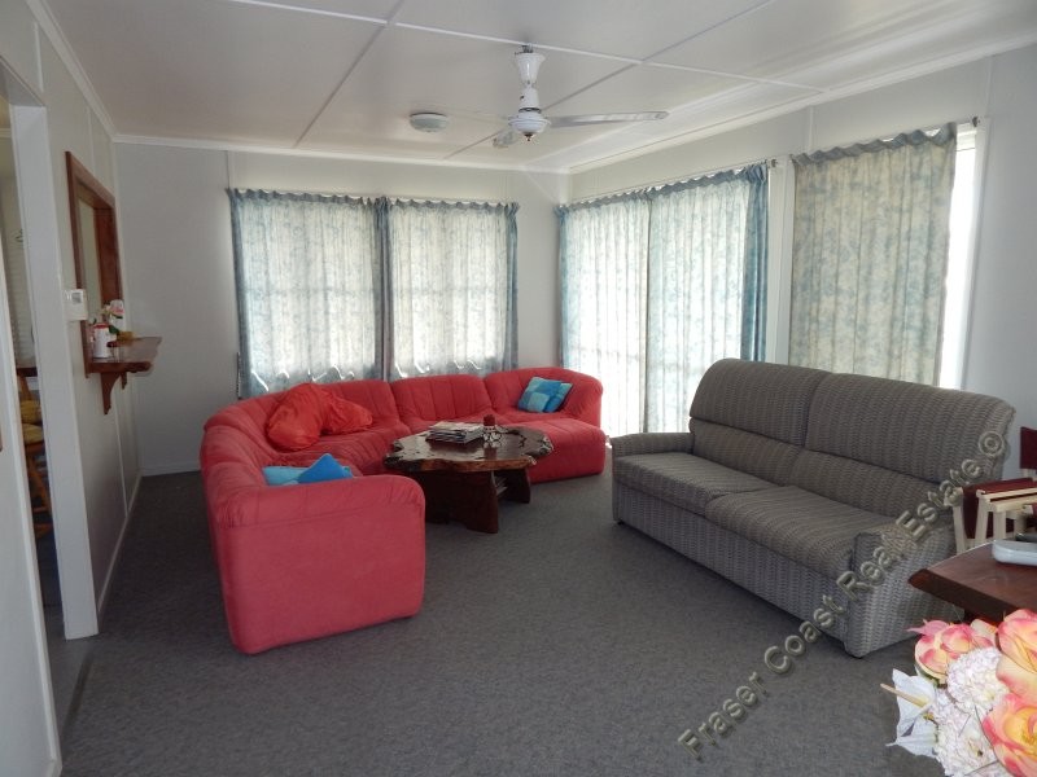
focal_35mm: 22
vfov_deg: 61.1
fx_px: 659
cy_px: 388
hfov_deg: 76.4
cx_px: 518
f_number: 3
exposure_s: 1/40
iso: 125
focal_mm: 4
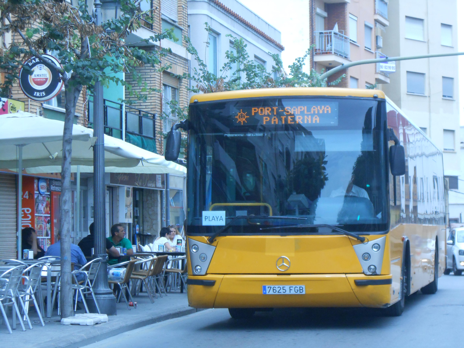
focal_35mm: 105
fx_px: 1407
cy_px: 174
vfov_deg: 14.1
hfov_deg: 18.7
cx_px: 232
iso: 320
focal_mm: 18.7
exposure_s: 1/500
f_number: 5
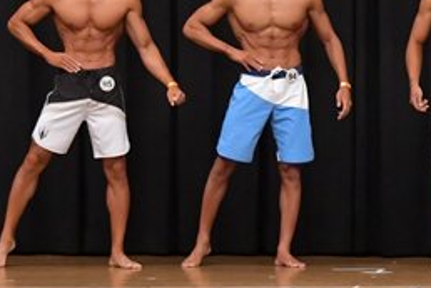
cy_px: 97
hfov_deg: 5.8
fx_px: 4214
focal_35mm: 352
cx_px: 455
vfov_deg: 3.9
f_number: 5.6
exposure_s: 1/400
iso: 6400
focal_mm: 78
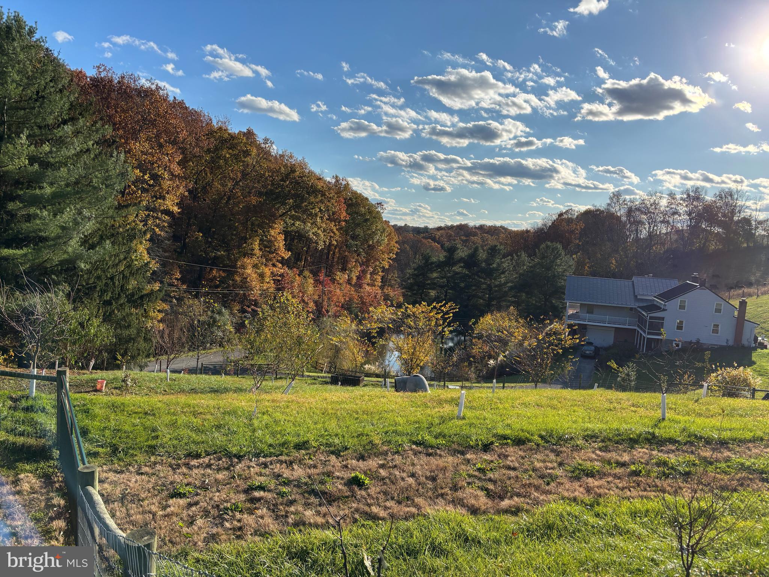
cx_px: 384
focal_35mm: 26
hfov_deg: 67.3
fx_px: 578
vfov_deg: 53.1
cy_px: 288
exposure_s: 1/4425
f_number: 1.6
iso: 50
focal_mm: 5.96
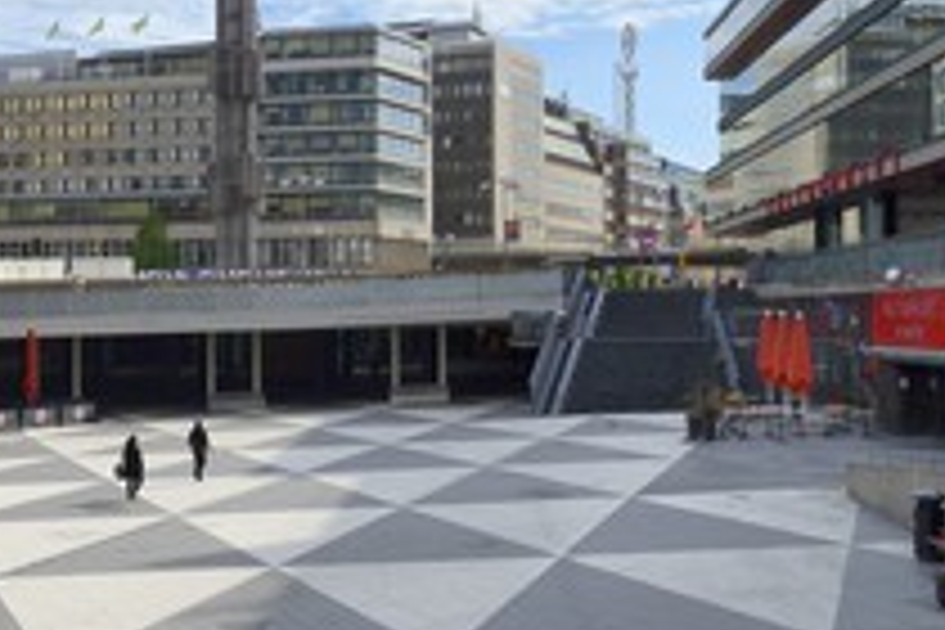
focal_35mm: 62
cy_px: 288
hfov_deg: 31.3
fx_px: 1627
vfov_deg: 21.9
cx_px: 153
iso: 200
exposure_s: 1/320
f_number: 11
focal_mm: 31
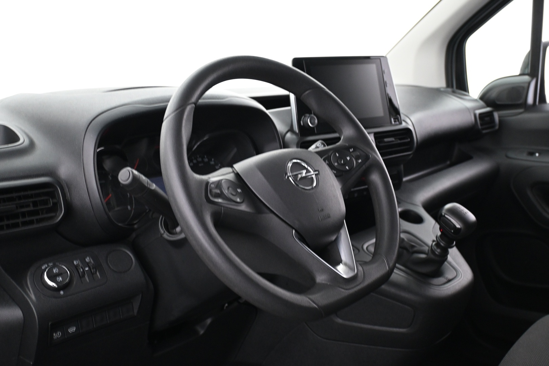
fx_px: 560
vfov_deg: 36.2
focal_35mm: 37
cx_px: 274
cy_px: 183
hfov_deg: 52.2
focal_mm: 24.5
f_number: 4.2
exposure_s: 1/15
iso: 1600
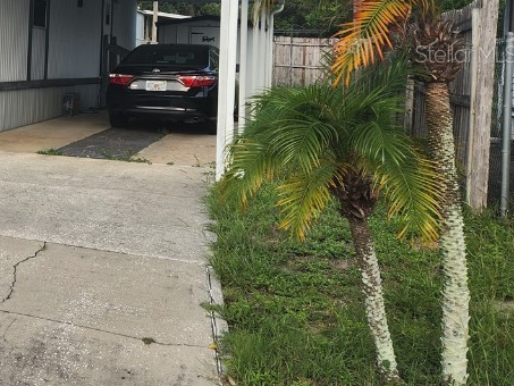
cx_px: -59
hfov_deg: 32.2
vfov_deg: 27.2
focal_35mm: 52
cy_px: 53
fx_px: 772
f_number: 1.8
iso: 20
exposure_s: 1/1047
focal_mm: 5.4
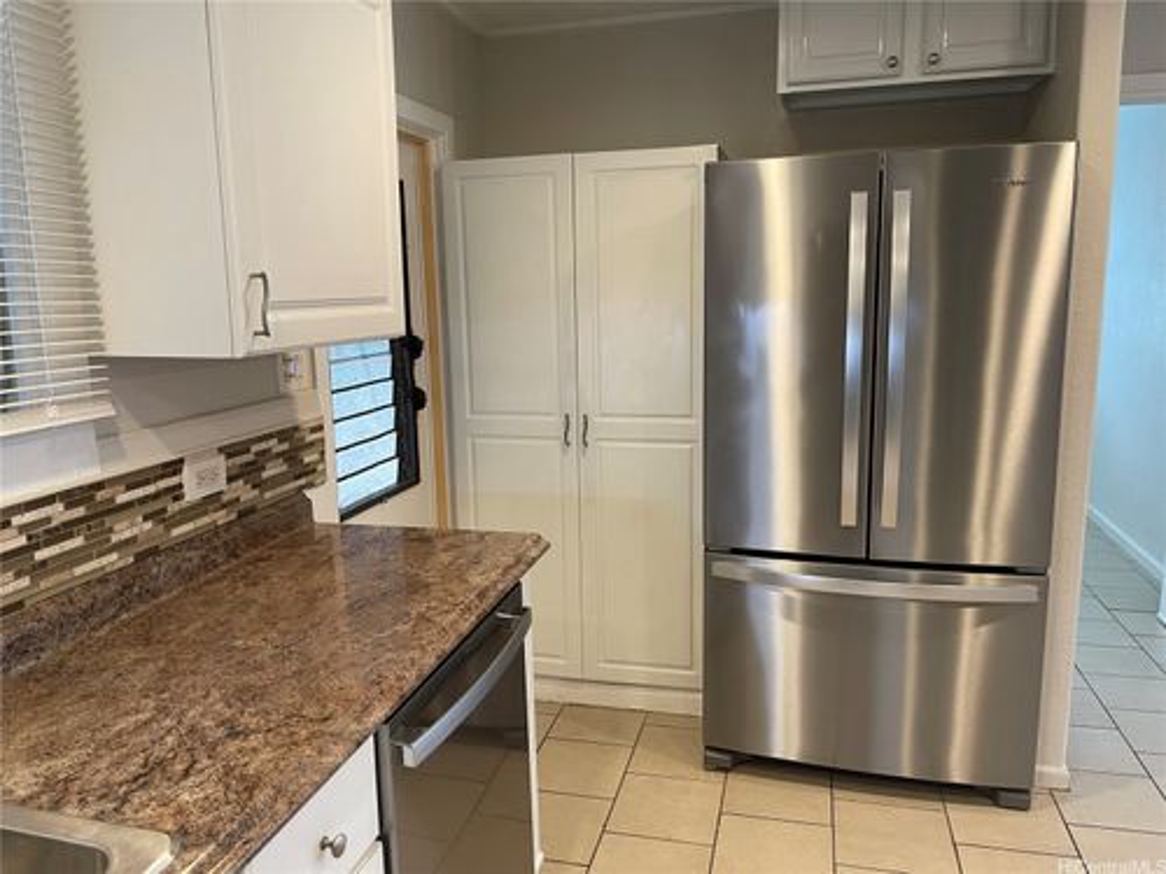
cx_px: 583
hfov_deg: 67.3
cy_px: 437
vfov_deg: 53.1
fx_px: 876
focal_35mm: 26
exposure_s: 1/60
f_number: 1.6
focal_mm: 5.1
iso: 80
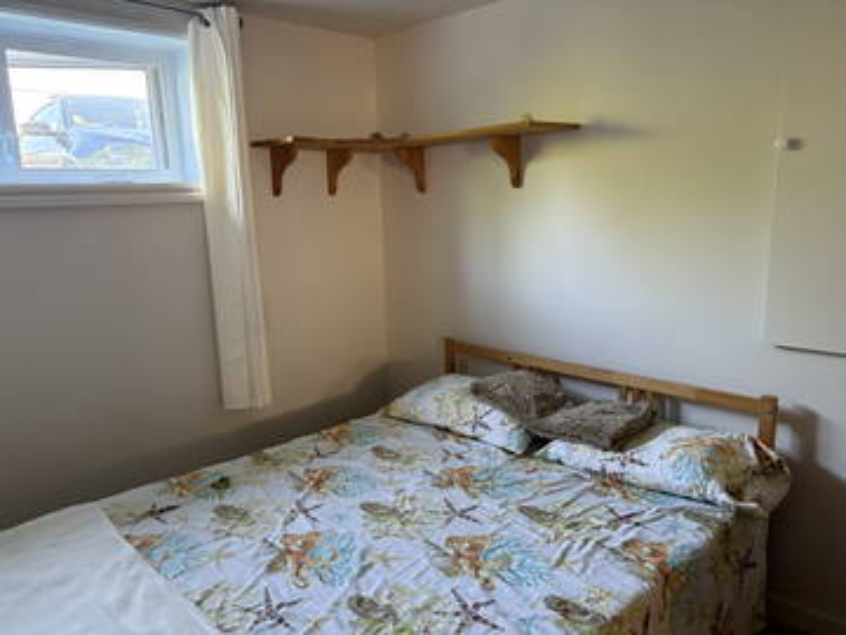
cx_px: 423
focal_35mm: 26
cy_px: 318
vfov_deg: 53.1
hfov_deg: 67.3
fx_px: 635
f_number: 1.6
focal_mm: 5.96
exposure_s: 1/60
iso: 320
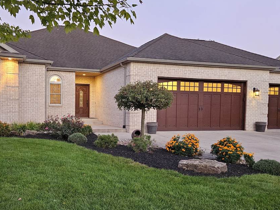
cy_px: 124
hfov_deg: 52.0
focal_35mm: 35
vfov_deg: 40.6
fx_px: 283
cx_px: 103
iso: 640
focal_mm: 5.4
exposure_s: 1/120
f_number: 1.8
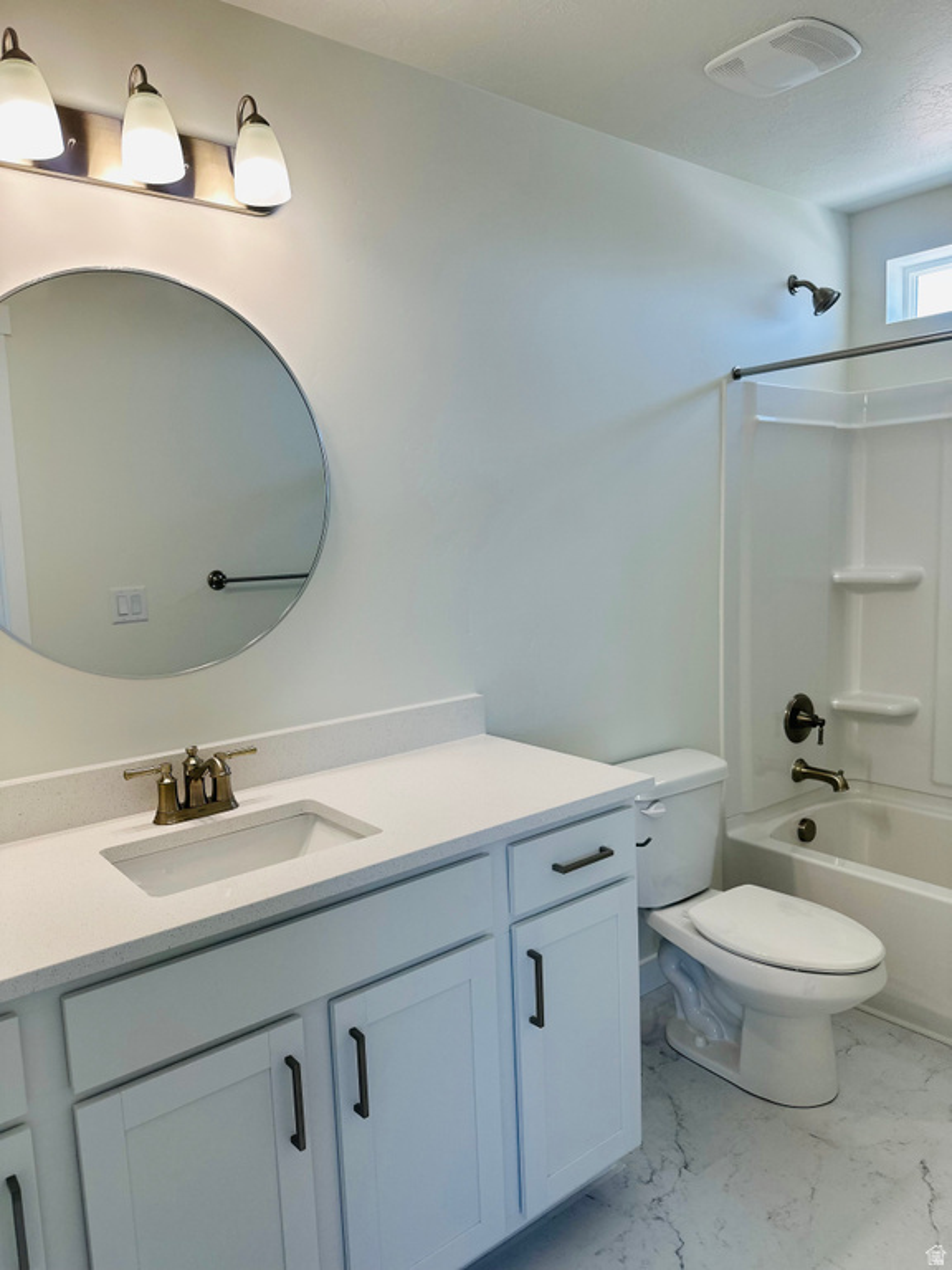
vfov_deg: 71.6
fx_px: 880
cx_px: 476
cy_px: 635
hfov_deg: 56.8
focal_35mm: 24
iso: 80
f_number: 1.78
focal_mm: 6.86
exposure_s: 1/200
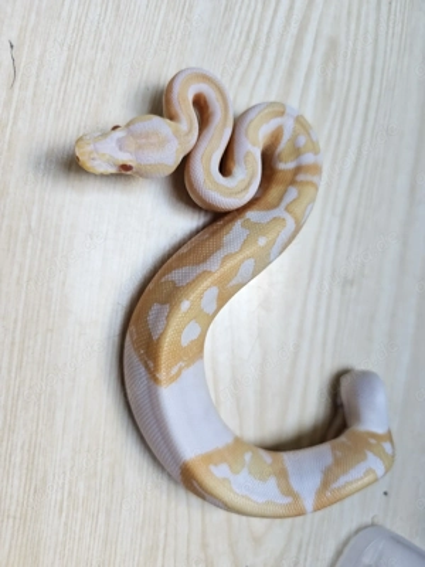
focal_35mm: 23
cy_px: 284
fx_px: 377
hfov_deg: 58.9
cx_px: 212
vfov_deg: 73.9
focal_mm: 6.3
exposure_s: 1/51
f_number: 1.7
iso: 64
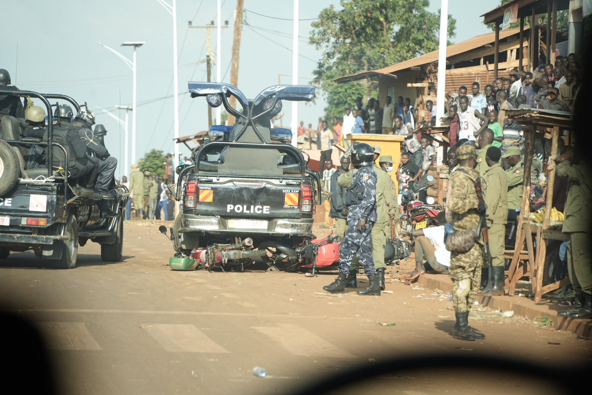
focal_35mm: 200
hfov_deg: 10.3
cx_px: 296
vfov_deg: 6.9
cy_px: 198
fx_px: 3291
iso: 400
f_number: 5.6
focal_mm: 200
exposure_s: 1/640
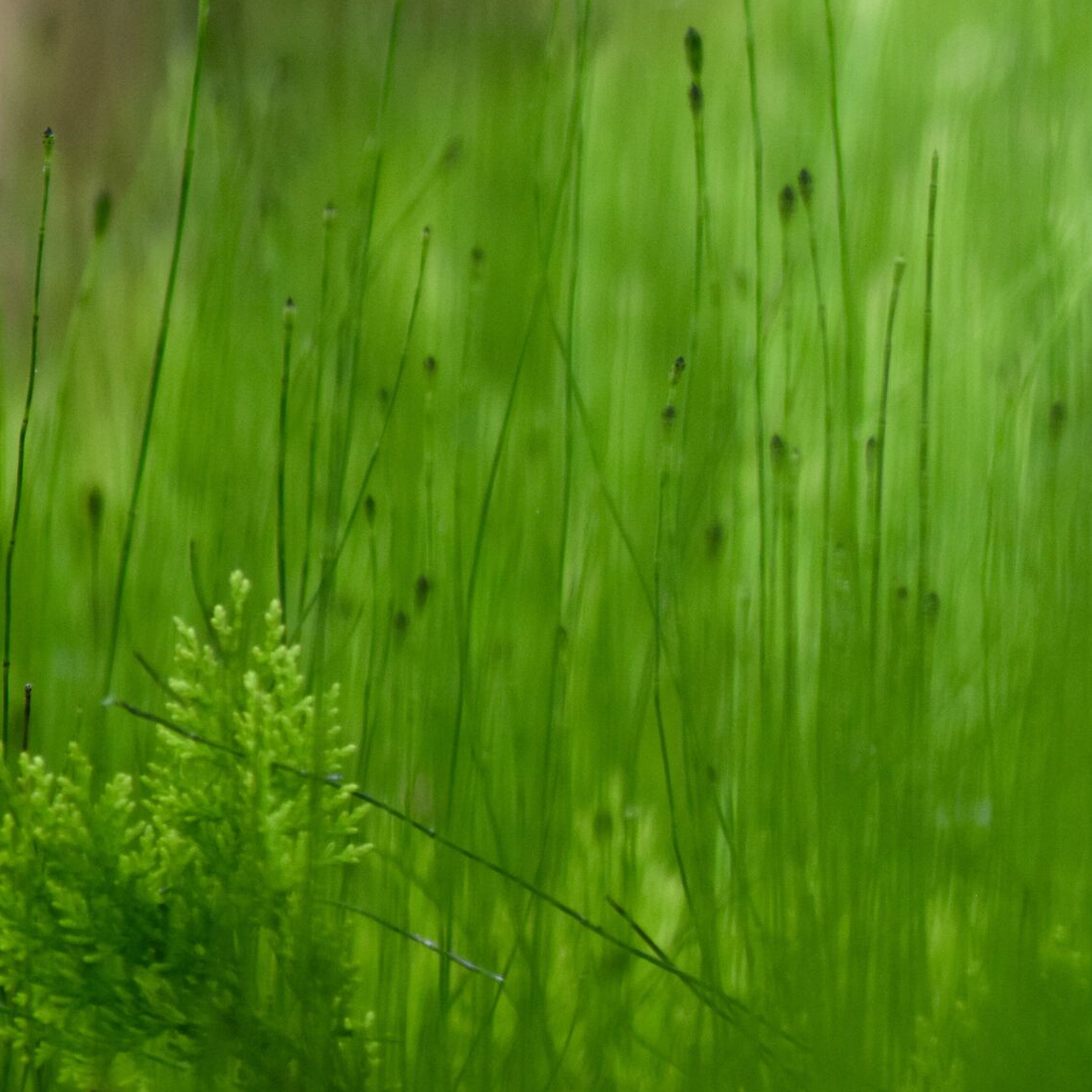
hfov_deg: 2.2
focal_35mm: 801
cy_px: 354
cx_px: 979
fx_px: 28588
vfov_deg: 2.2
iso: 800
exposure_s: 1/800
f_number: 5.6
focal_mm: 300
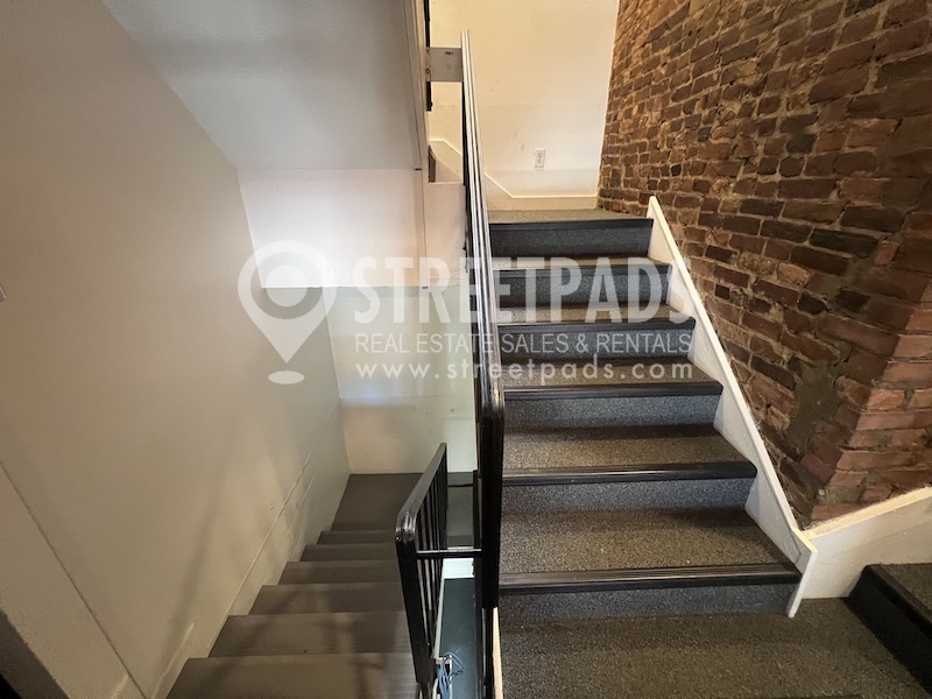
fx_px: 350
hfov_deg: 106.2
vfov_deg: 89.9
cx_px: 466
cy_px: 350
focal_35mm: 13
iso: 800
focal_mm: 1.57
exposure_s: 1/40
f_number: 1.8
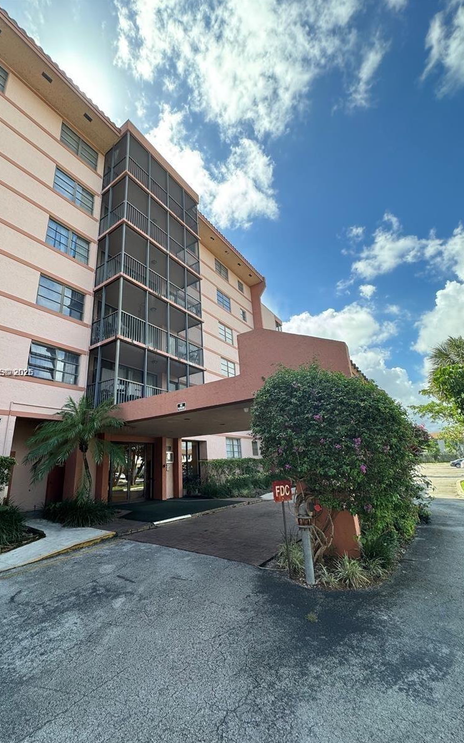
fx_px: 303
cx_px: 199
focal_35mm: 15
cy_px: 373
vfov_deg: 101.5
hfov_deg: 74.4
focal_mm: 2.22
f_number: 2.2
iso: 40
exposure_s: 1/371
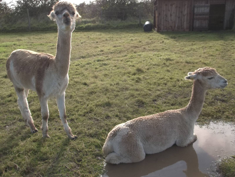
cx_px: 118
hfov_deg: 55.4
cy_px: 88
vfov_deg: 42.9
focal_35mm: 33
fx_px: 224
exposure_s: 1/400
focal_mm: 5.9
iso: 80
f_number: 3.3
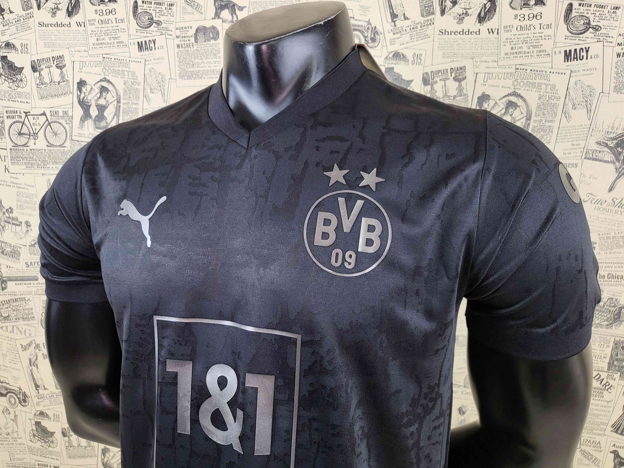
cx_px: 312
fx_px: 469
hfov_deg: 67.3
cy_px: 234
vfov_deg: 53.1
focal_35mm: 26
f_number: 1.8
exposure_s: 1/100
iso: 160
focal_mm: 4.25
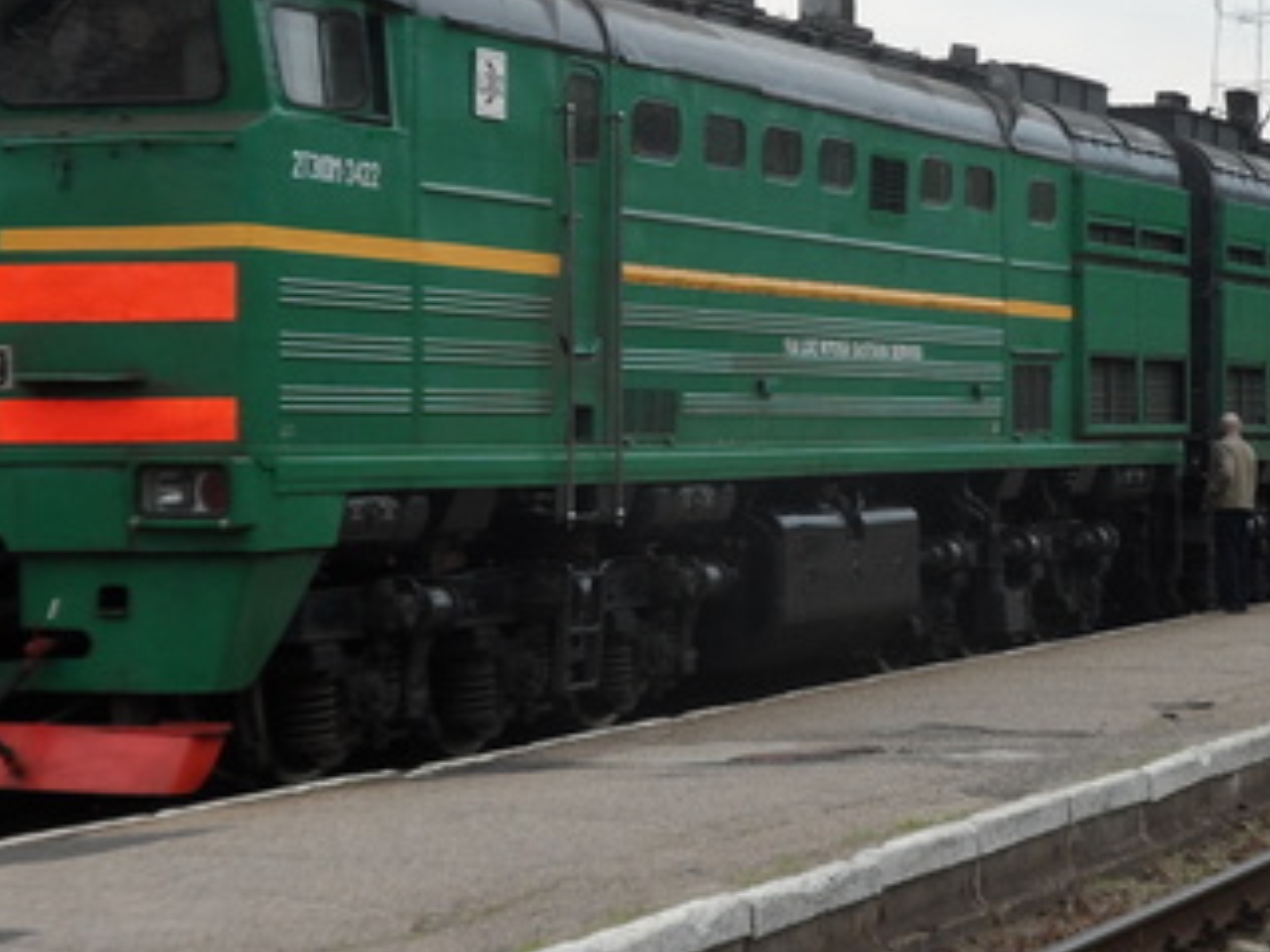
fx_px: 3999
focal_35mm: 109
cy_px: 333
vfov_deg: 13.6
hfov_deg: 18.0
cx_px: 917
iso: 80
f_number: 3.9
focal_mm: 8
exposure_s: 1/250
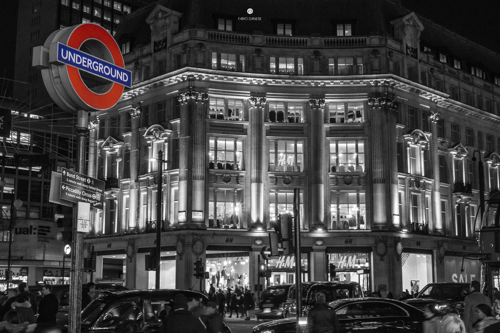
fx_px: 694
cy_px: 166
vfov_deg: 27.0
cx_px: 250
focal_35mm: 50
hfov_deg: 39.6
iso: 2500
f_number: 13
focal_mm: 50
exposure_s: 1/20
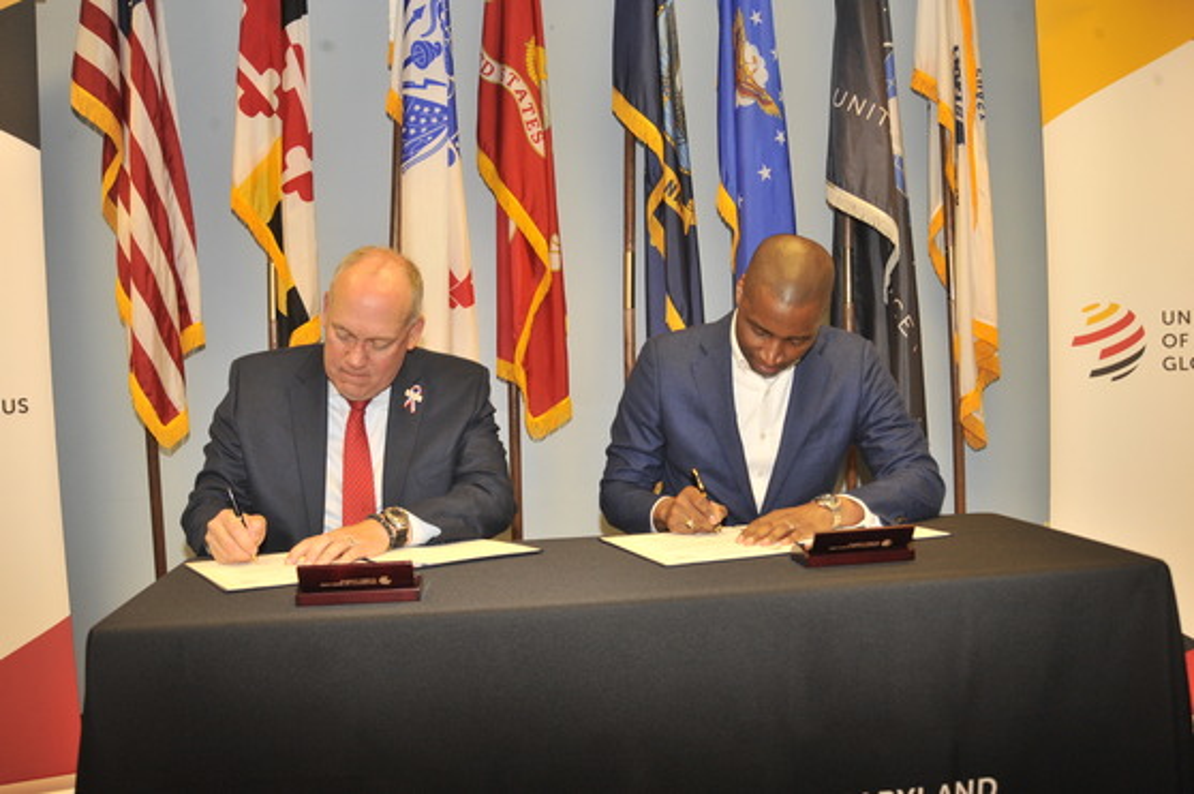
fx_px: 1160
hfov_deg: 54.5
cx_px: 597
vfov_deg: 37.8
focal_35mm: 35
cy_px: 397
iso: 1600
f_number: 5.6
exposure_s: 1/250
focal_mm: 35
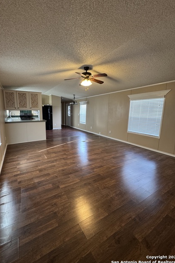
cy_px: 129
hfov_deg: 77.1
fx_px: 109
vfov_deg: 100.4
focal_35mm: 15
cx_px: 79
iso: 250
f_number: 2.2
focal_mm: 2.22
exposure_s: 1/60
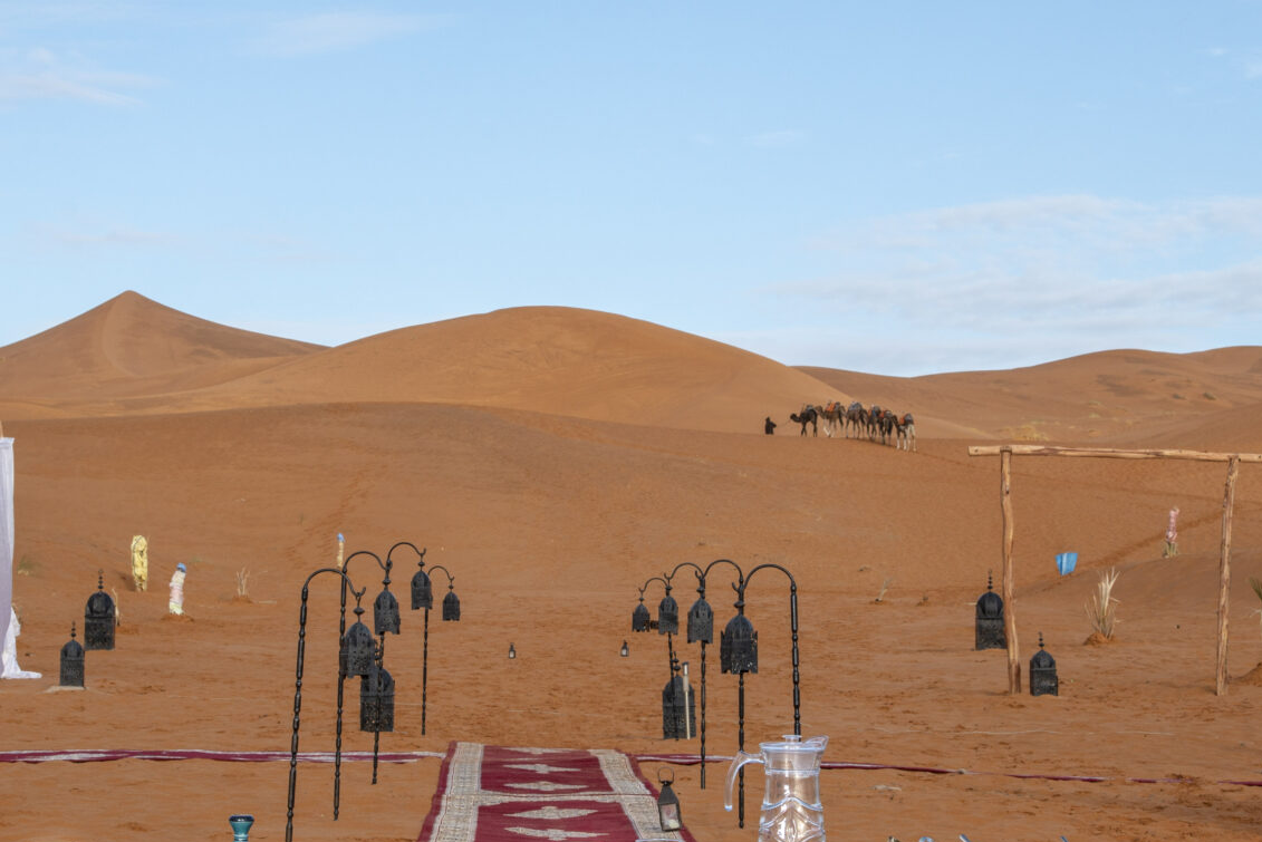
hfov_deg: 23.6
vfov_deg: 15.9
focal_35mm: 86
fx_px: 3016
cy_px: 453
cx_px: 562
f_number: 11
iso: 200
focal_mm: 38
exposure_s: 1/250
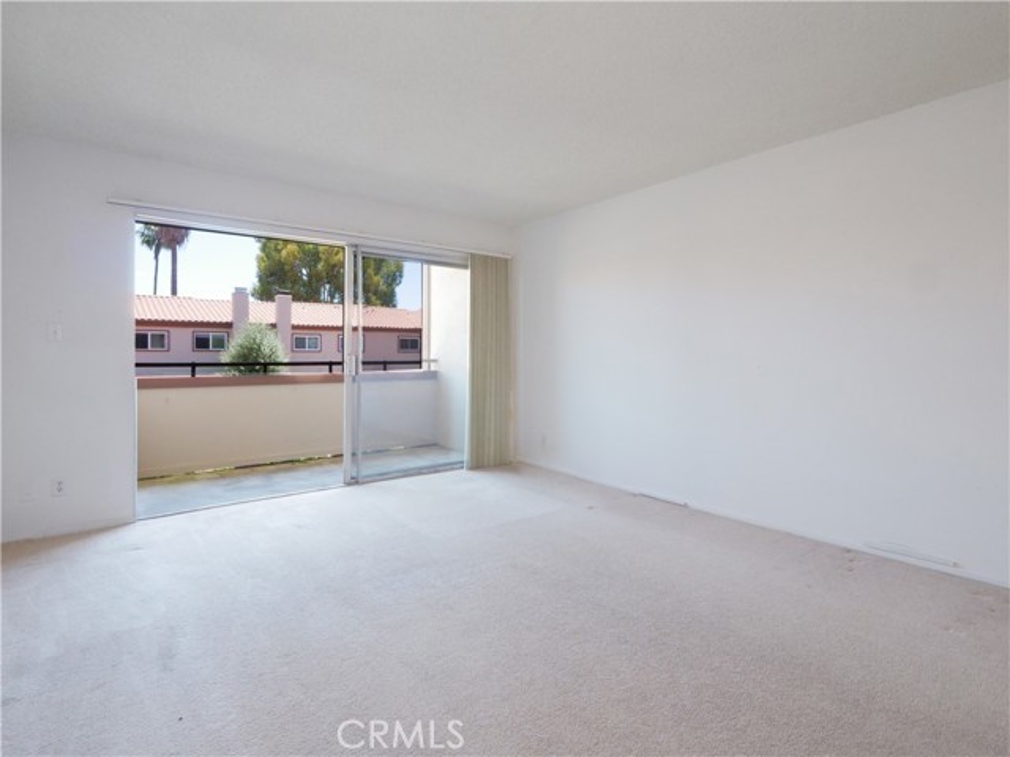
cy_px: 378
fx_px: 525
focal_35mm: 18
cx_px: 505
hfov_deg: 87.8
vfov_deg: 71.6
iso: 1600
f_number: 9
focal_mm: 9
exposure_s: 1/30
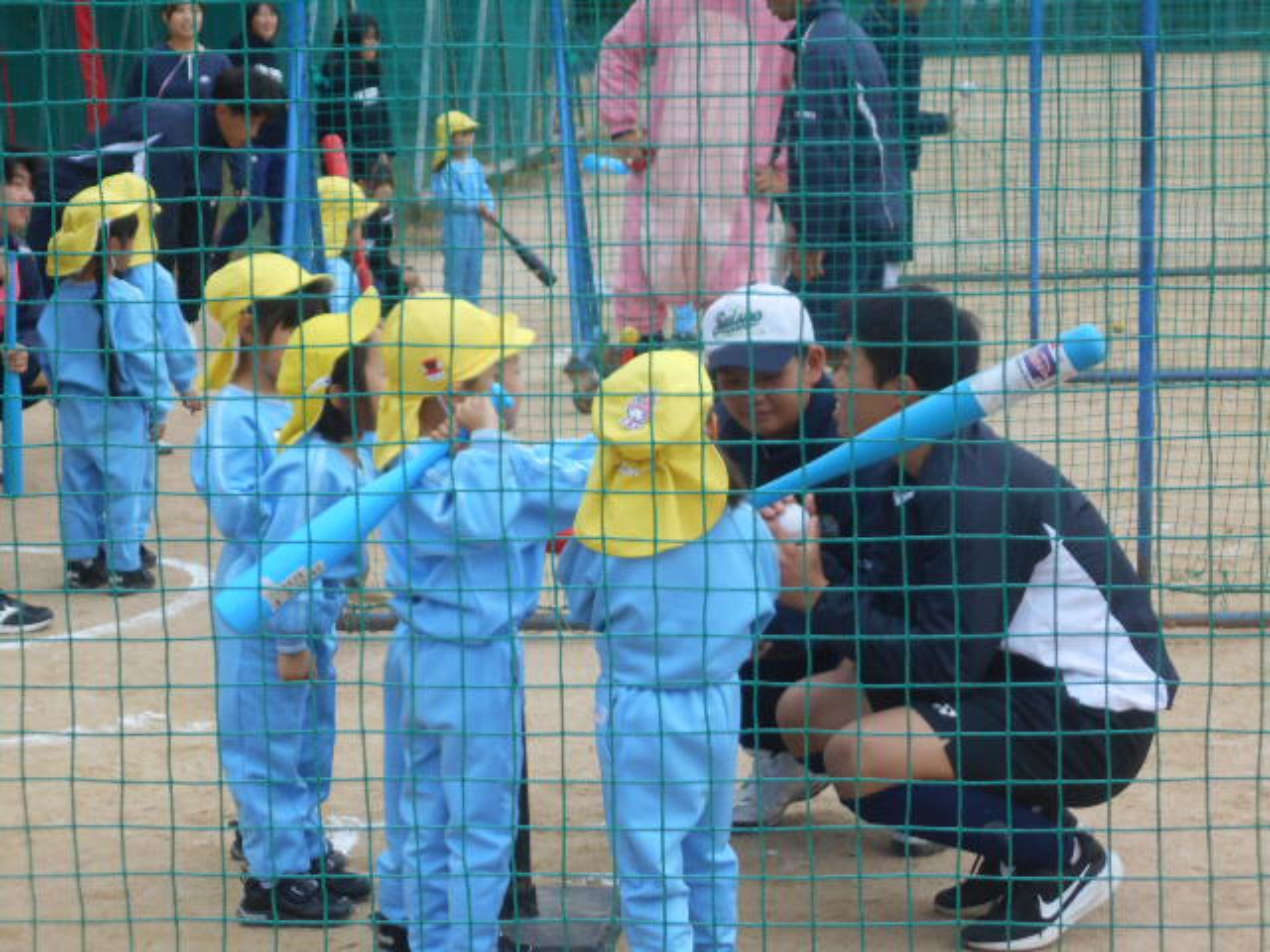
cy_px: 476
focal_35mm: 99
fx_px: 3632
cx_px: 635
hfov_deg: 19.8
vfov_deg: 14.9
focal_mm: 17.6
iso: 180
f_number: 5.5
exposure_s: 1/250
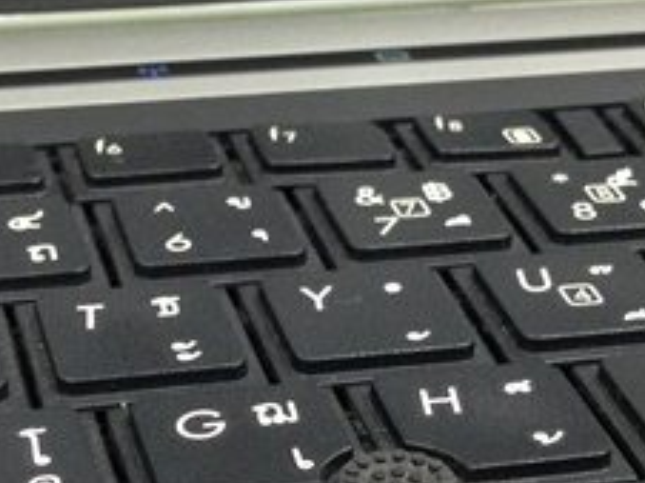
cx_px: 340
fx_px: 2178
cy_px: 460
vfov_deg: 12.5
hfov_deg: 16.8
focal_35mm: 117
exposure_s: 1/20
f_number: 2.4
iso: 160
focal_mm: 4.12
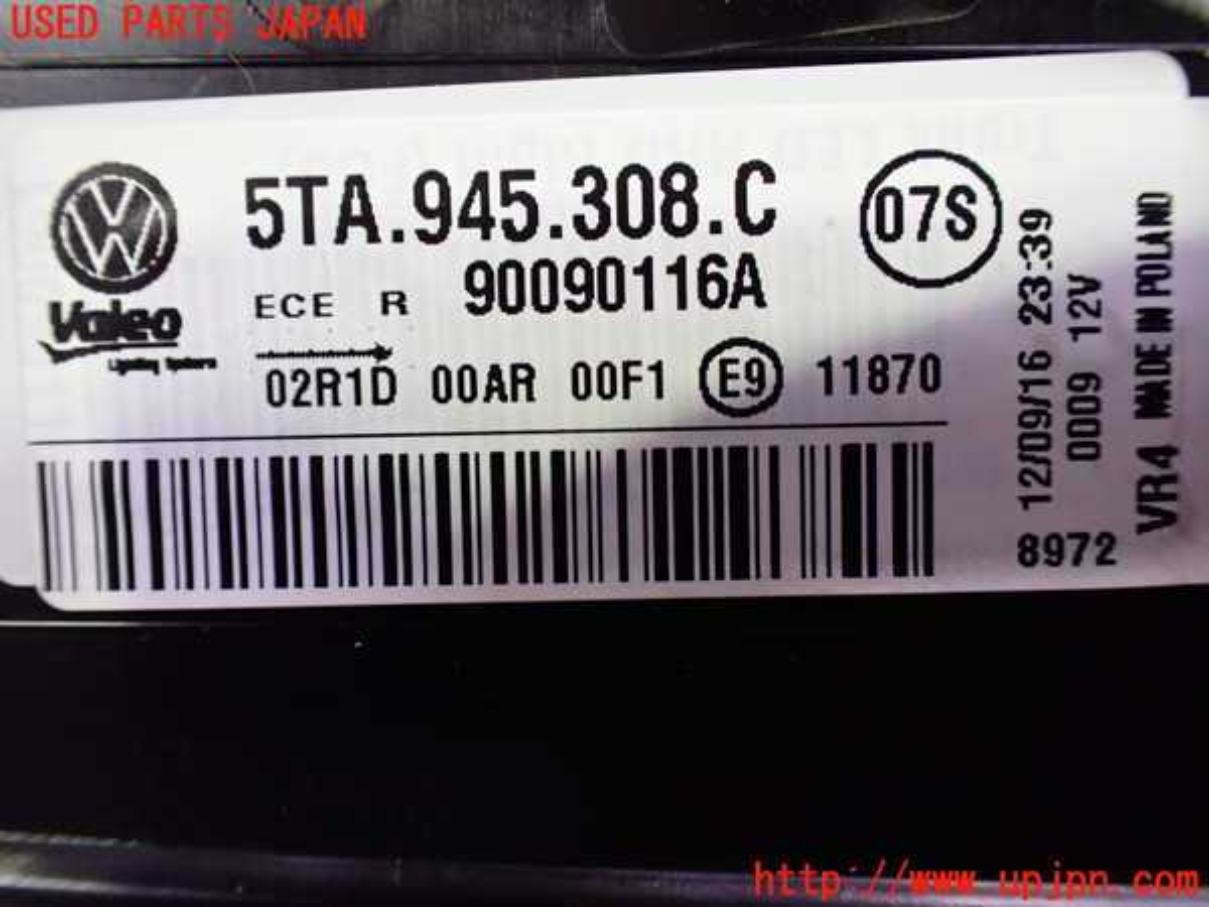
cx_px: 604
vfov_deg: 46.8
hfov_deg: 60.0
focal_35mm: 30
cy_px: 454
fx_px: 1048
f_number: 2.3
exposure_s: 1/80
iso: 800
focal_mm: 5.4
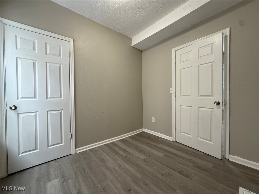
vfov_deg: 85.7
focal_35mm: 14
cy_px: 97
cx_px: 130
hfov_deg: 102.1
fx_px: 105
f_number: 2.2
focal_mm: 2.22
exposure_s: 1/120
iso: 250
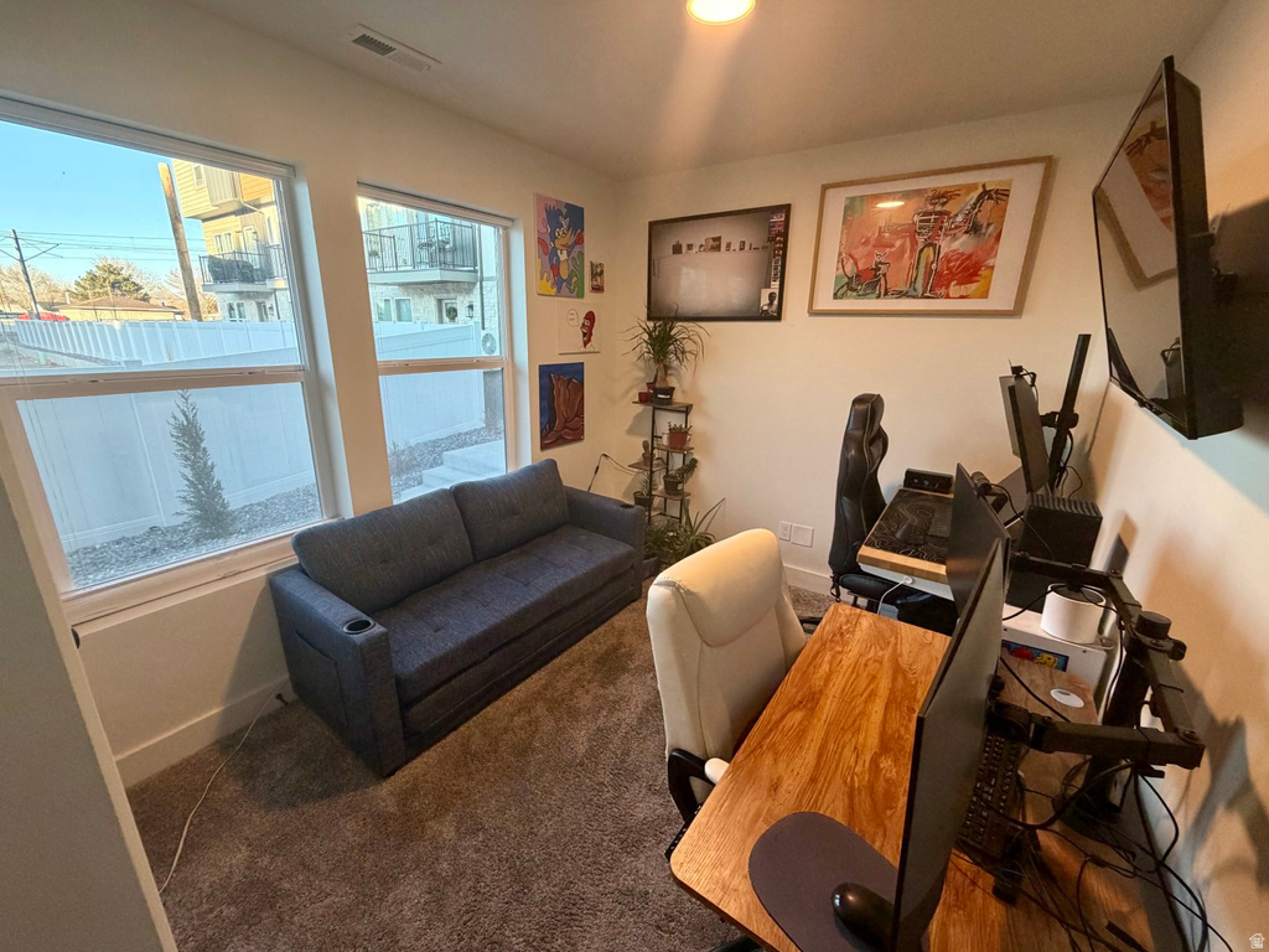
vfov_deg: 85.7
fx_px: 513
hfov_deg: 102.1
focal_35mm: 14
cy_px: 476
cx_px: 634
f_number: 2.2
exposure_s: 1/120
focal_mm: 2.22
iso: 250
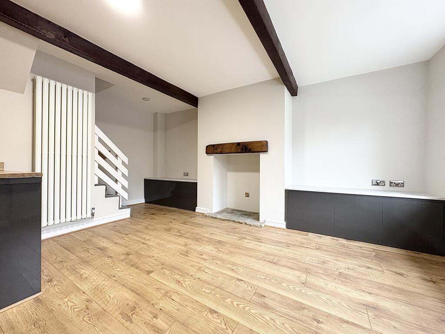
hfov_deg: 102.1
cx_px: 222
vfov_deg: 85.7
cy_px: 167
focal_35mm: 14
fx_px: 180
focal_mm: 2.22
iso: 160
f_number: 2.2
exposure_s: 1/50
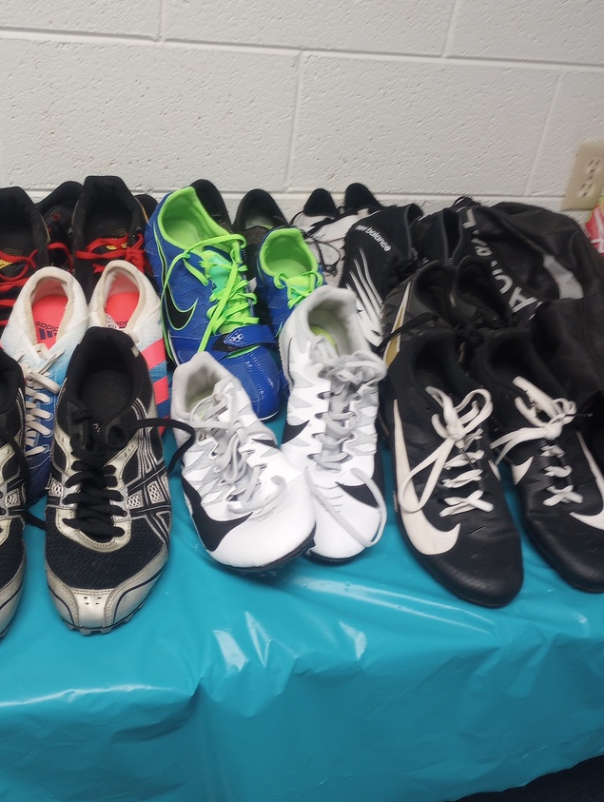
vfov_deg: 53.8
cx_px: 244
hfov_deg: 41.7
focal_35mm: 34
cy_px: 369
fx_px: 789
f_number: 1.8
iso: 880
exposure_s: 1/24
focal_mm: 4.27
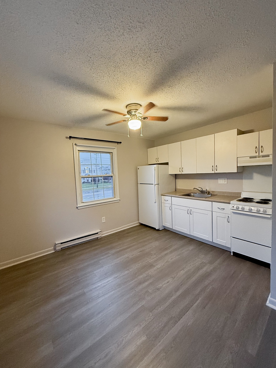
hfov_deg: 85.7
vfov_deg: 102.1
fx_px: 149
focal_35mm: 14
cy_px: 184
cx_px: 138
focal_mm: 2.22
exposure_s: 1/60
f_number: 2.2
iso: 500
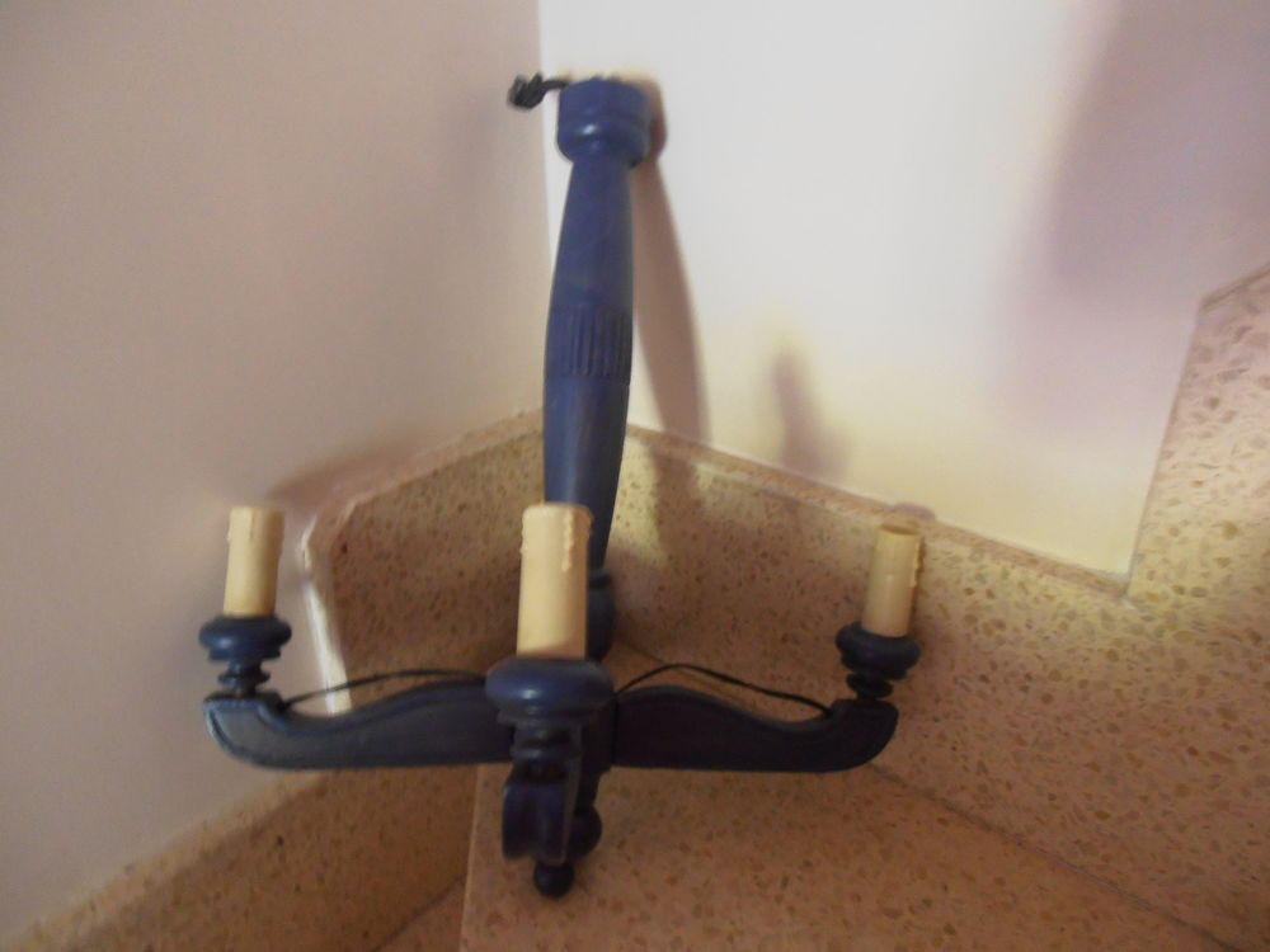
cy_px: 476
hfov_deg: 71.6
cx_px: 635
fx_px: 881
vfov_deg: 56.8
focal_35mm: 24
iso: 320
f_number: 3
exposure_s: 1/2
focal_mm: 4.2
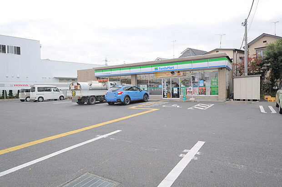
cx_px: 141
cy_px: 94
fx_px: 176
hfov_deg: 77.4
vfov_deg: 56.0
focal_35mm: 22
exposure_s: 1/200
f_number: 7.1
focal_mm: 15
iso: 200
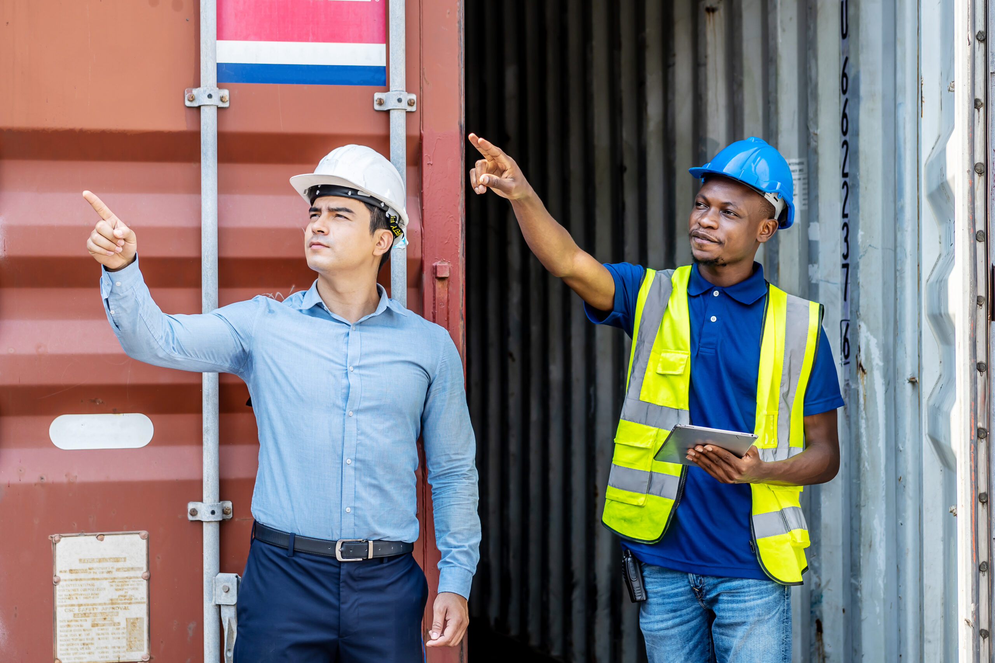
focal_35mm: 82
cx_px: 498
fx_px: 2280
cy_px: 332
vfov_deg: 16.6
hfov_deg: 24.6
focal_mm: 55
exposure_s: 1/500
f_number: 3.2
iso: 100
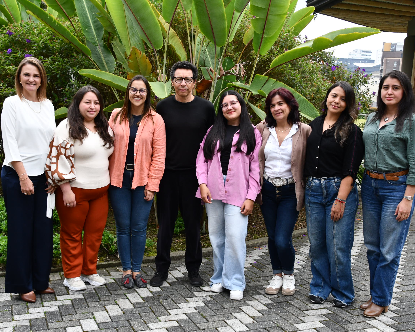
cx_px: 196
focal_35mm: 41
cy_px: 165
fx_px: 504
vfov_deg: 36.5
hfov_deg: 44.8
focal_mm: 24
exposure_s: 1/400
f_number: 10
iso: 1000
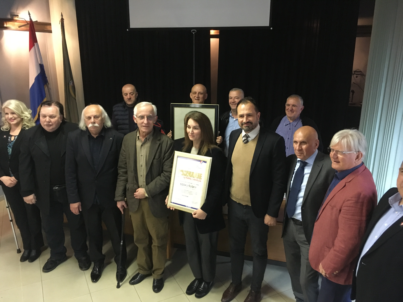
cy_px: 151
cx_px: 202
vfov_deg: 48.2
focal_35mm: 29
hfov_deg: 61.7
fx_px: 338
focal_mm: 4.15
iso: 320
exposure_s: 1/17
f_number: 2.2
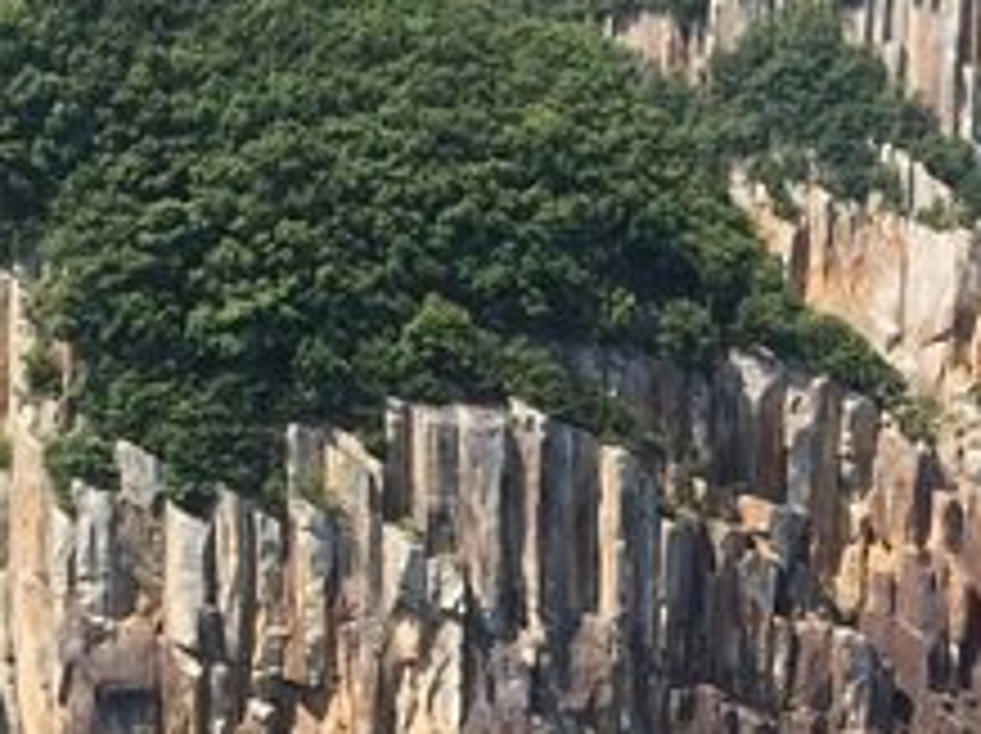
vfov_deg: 11.3
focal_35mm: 128
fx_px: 3623
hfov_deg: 15.4
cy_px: 937
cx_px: 598
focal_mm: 4.15
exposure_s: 1/842
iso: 32
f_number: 2.2
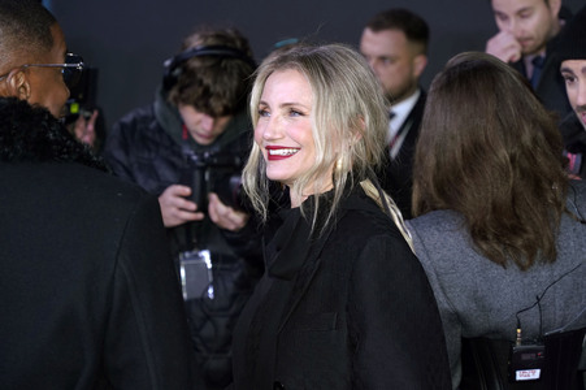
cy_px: 195
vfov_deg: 11.1
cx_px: 293
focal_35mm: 123
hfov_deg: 16.7
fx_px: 2001
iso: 1000
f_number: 5.6
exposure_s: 1/160
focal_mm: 123
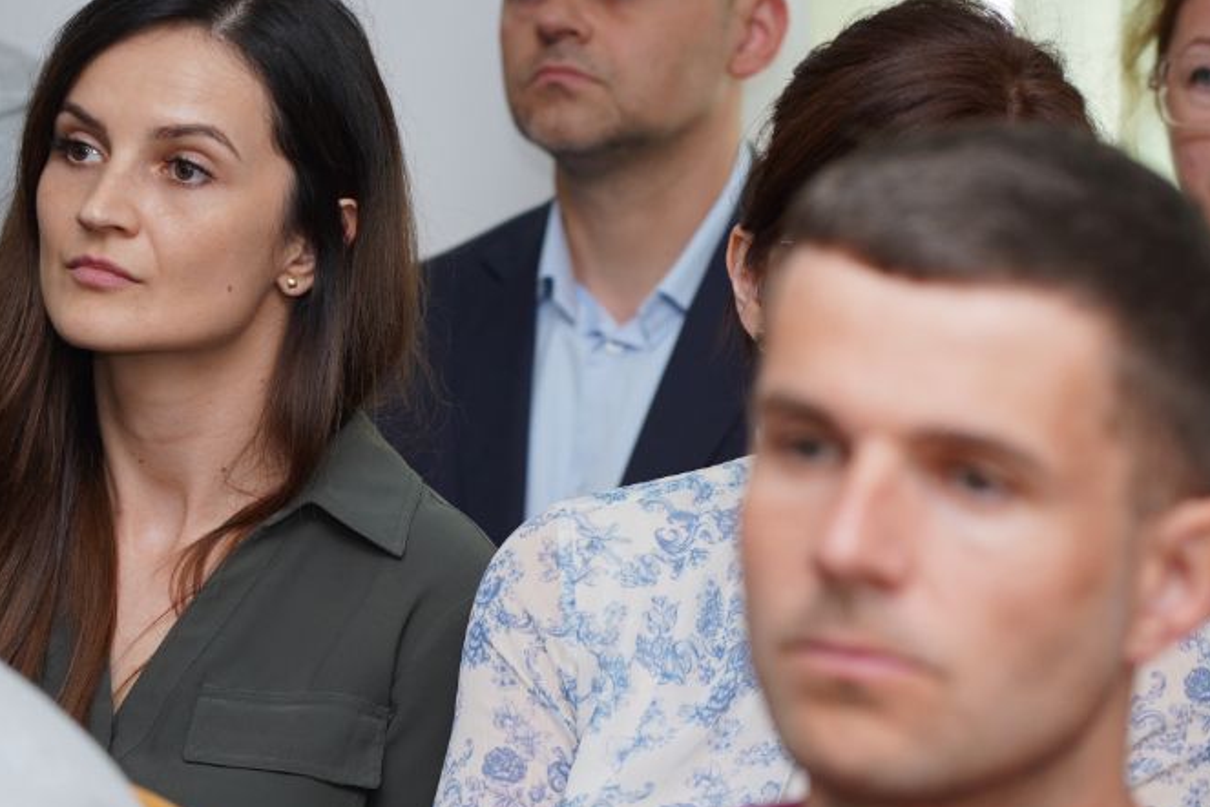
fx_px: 6923
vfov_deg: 6.7
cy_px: 543
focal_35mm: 206
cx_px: 624
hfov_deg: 10.0
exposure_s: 1/100
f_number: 4
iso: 200
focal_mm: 105
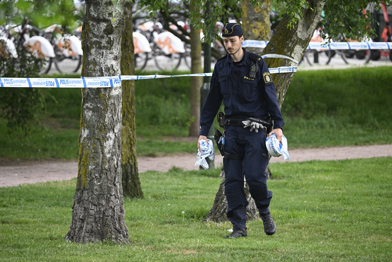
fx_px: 4355
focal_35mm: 400
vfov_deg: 3.4
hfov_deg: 5.2
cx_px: 196
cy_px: 131
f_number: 5.6
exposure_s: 1/400
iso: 3200
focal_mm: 400
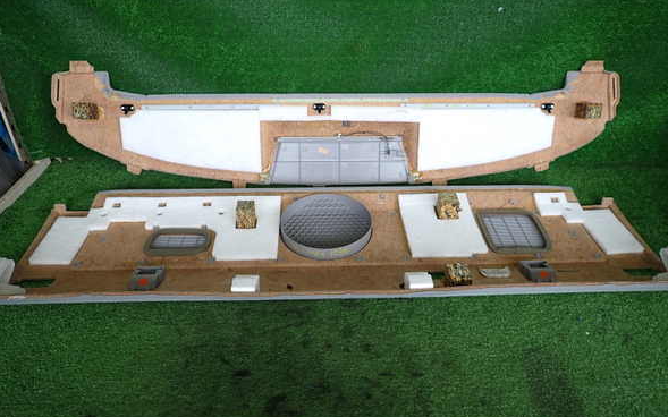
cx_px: 337
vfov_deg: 46.0
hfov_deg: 68.4
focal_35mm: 27
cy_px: 198
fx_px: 491
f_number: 2
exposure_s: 1/125
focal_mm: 4.5
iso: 160
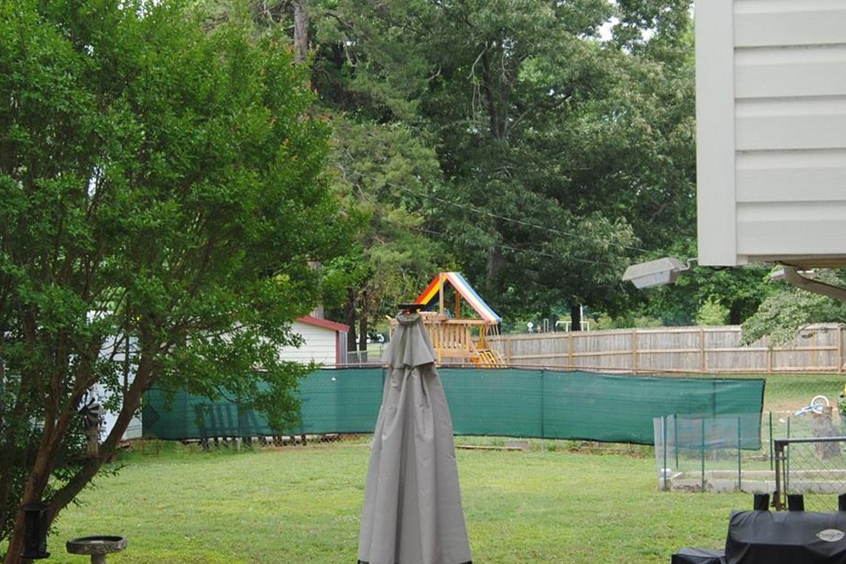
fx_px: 1551
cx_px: 323
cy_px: 273
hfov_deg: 30.4
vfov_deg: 20.6
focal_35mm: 66
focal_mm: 20
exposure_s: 1/200
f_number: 5
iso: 100
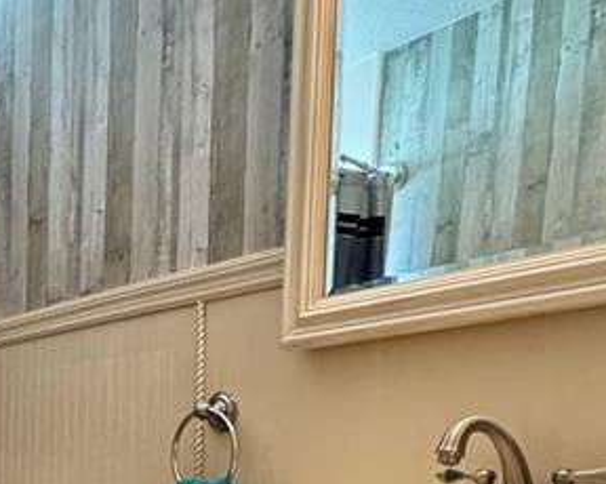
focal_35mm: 57
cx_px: -57
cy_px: 520
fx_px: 1022
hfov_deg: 29.8
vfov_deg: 25.0
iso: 320
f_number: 2.2
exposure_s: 1/60
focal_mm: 2.22
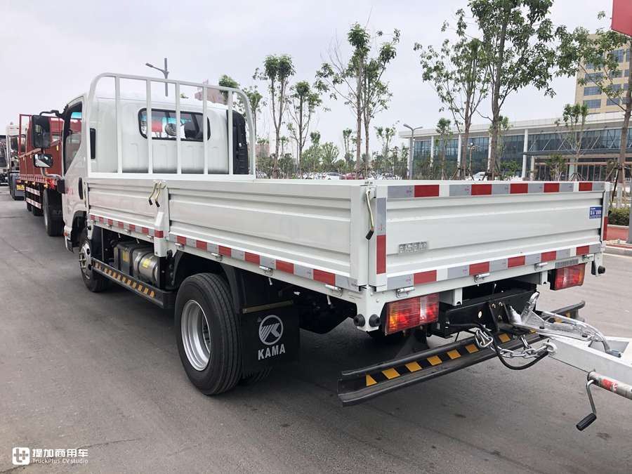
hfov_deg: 63.4
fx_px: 511
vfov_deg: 49.7
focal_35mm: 28
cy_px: 237
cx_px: 316
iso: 20
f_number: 1.8
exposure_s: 1/261
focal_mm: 4
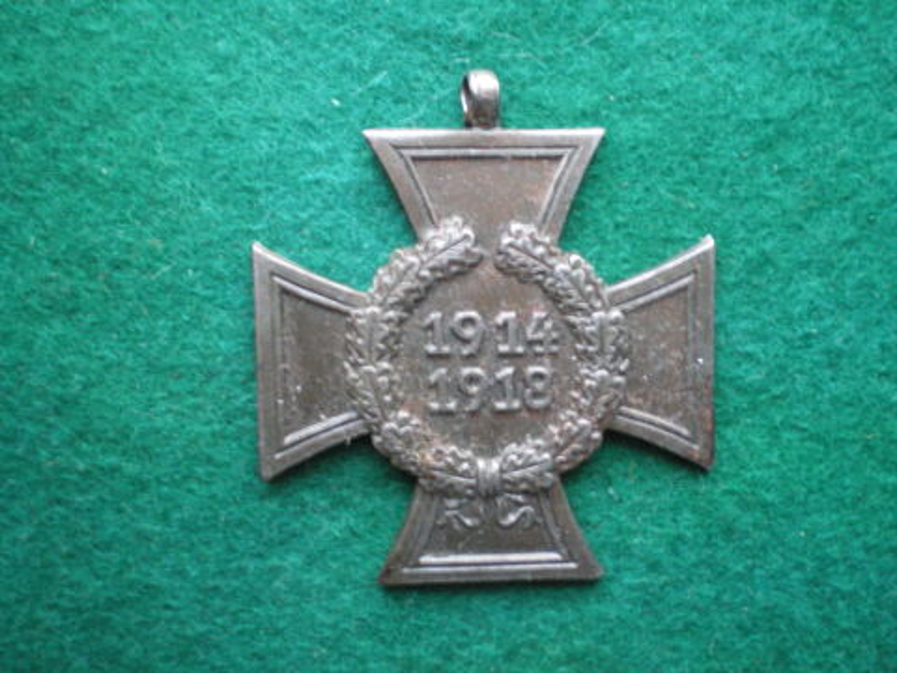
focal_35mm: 38
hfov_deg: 49.0
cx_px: 448
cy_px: 336
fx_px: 985
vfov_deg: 37.7
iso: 400
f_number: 3.1
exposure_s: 1/5
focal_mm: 6.3
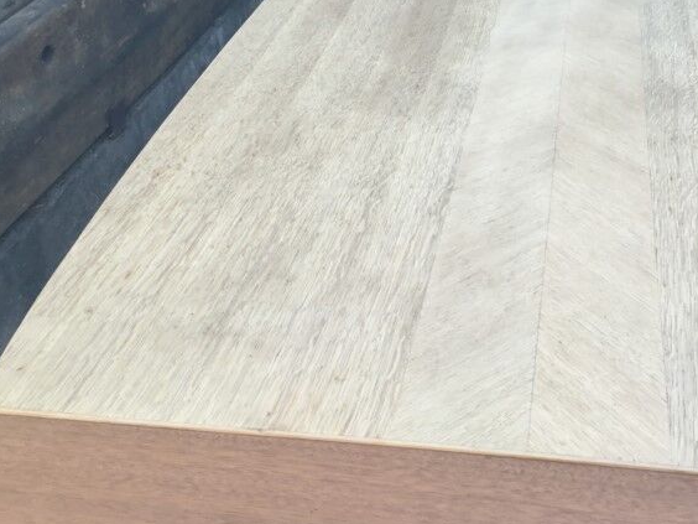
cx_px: 472
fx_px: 887
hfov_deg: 42.3
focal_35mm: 44
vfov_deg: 32.8
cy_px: 228
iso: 25
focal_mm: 3.3
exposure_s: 1/181
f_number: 2.4
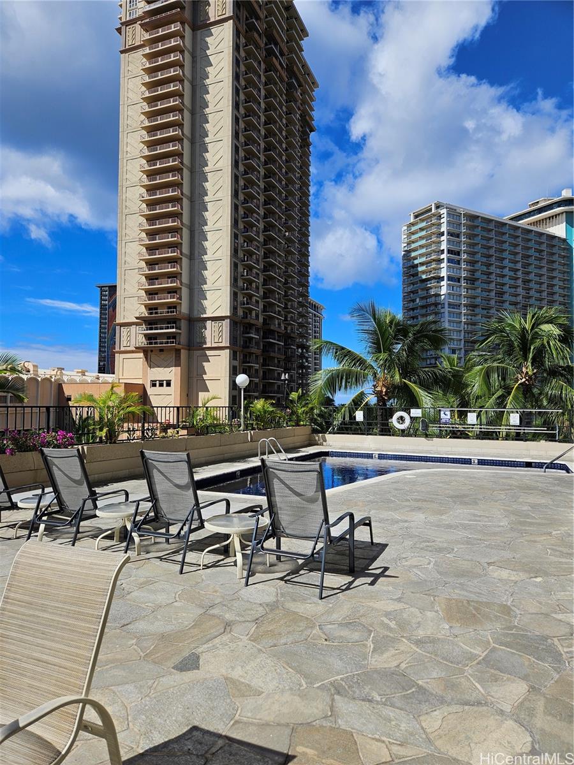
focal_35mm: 23
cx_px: 287
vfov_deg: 73.9
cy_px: 382
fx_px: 509
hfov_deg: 58.9
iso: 25
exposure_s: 1/3151
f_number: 1.8
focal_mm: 5.4
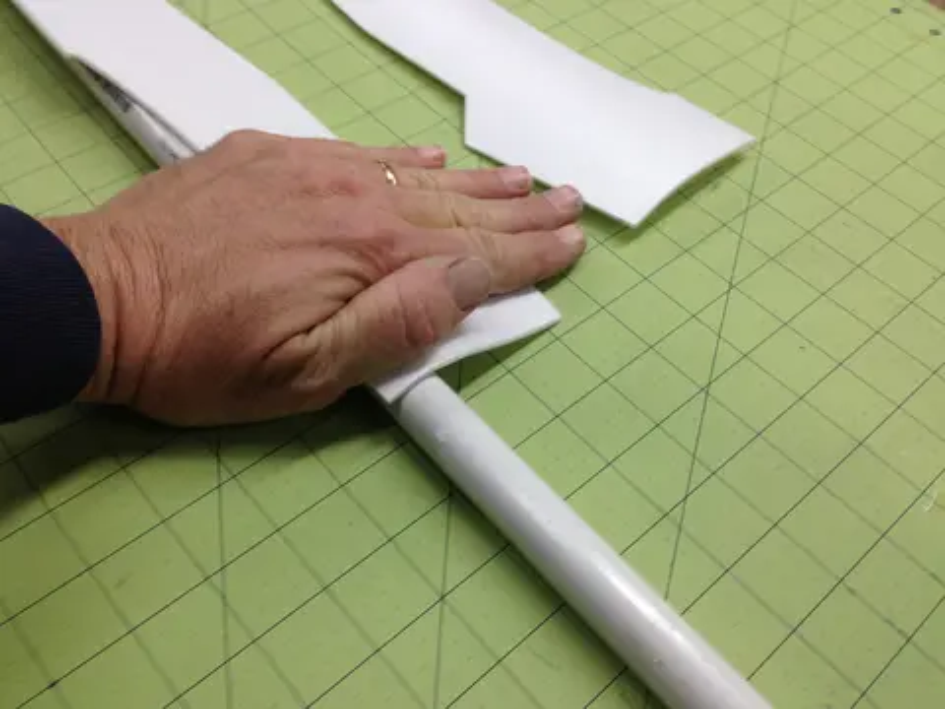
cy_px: 354
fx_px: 901
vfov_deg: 42.9
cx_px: 472
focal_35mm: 33
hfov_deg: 55.4
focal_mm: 4.12
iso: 64
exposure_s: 1/60
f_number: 2.4
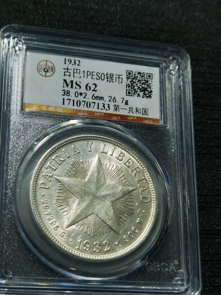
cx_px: 99
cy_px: 165
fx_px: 545
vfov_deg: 30.2
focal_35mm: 64
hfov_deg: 22.9
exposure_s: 1/101
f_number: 1.9
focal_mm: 6.67
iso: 50
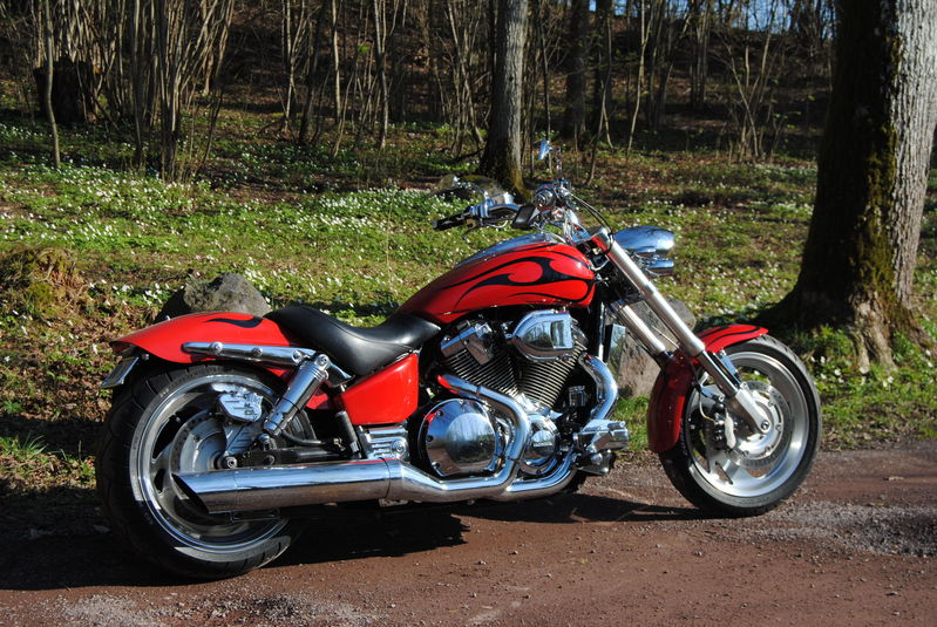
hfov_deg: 35.0
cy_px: 314
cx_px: 468
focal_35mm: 57
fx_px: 1485
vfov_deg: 23.8
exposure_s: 1/200
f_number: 7.1
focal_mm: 38
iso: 100
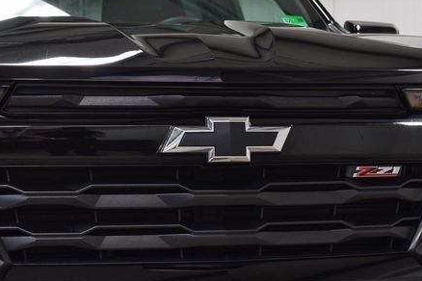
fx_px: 1336
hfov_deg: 17.9
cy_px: 180
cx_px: 264
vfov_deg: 12.0
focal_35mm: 114
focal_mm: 52
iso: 450
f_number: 6.3
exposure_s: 1/15
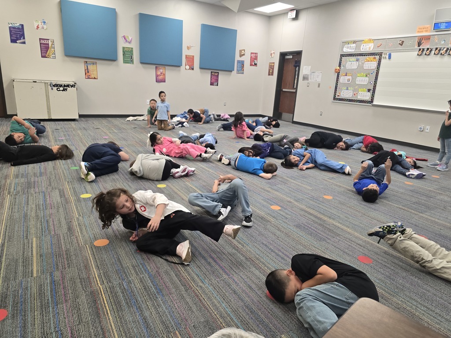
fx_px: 300
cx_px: 226
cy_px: 169
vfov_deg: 58.9
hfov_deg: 73.9
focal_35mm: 23
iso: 200
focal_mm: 6.3
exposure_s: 1/120
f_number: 1.7
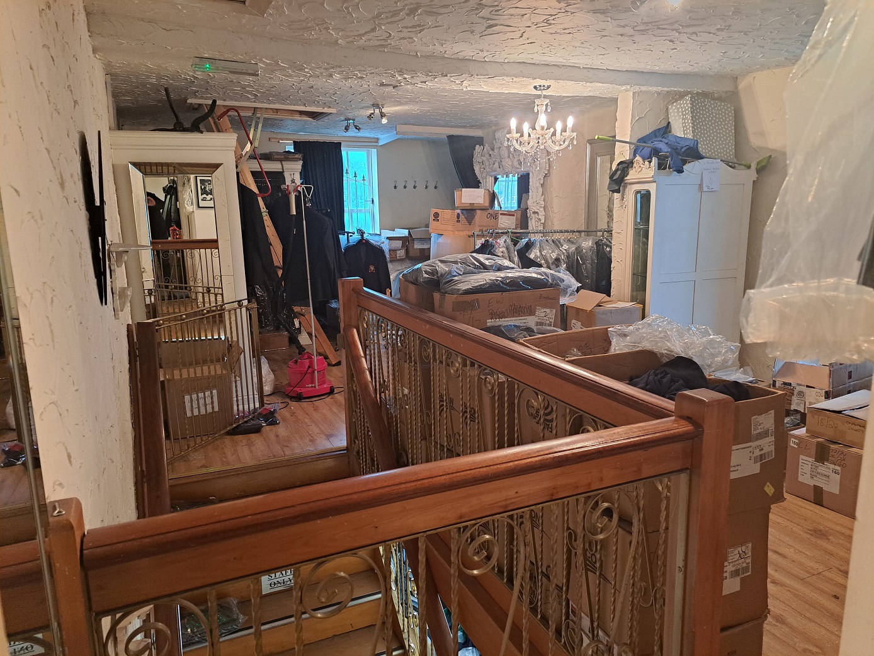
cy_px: 328
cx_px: 437
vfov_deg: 56.8
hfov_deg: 71.6
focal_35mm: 24
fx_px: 606
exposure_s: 1/50
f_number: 1.8
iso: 250
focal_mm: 5.23
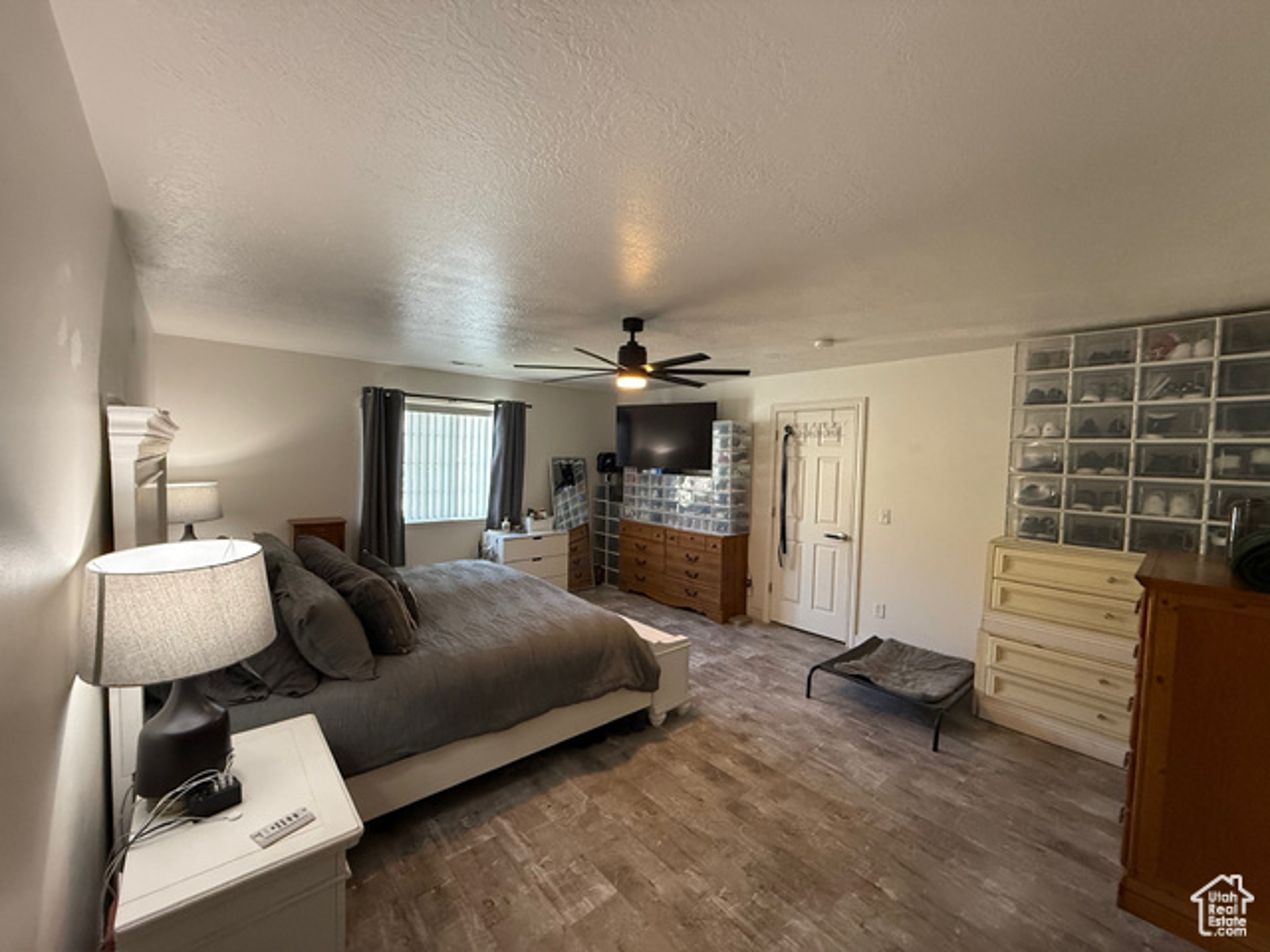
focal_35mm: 14
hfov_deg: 102.1
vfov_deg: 85.7
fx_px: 514
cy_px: 476
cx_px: 635
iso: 500
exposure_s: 1/120
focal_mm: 2.22
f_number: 2.2
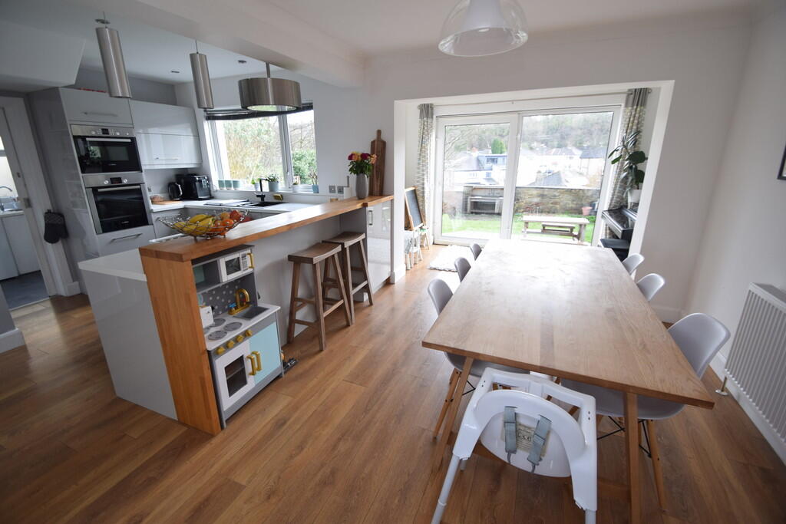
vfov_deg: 77.3
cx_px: 393
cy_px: 262
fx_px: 328
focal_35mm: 15
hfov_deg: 100.4
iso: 400
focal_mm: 10
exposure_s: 1/80
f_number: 4.5
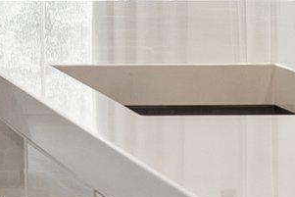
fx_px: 1951
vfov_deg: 5.7
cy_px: -162
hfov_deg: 8.1
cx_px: -340
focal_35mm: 238
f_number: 8
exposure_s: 1/2.5
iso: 400
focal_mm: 35
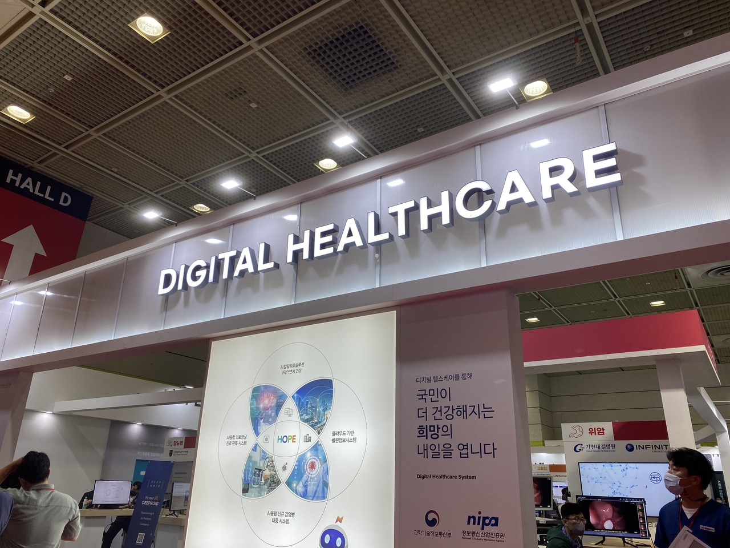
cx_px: 365
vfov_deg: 53.1
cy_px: 274
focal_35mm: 26
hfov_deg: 67.3
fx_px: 548
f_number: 1.8
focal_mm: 4.25
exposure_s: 1/147
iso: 32
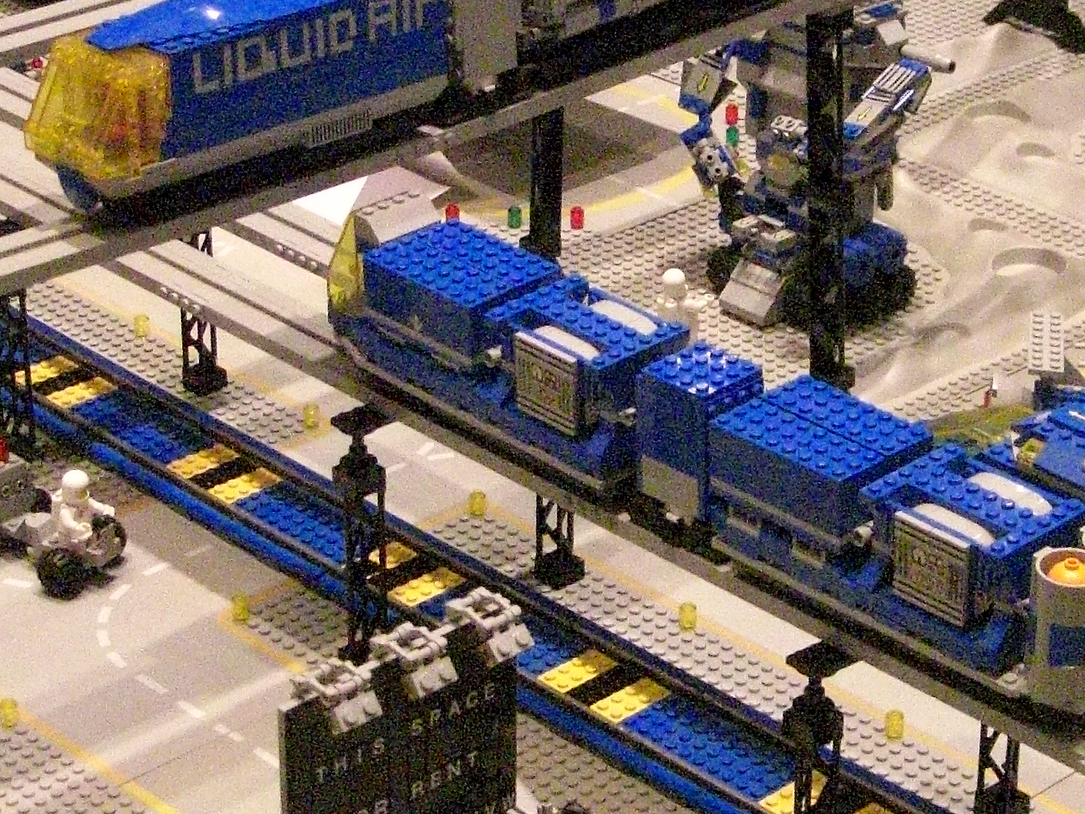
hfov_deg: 18.2
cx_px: 678
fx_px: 3386
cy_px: 272
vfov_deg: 13.7
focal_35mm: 108
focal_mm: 8.4
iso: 1600
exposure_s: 1/60
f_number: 3.7
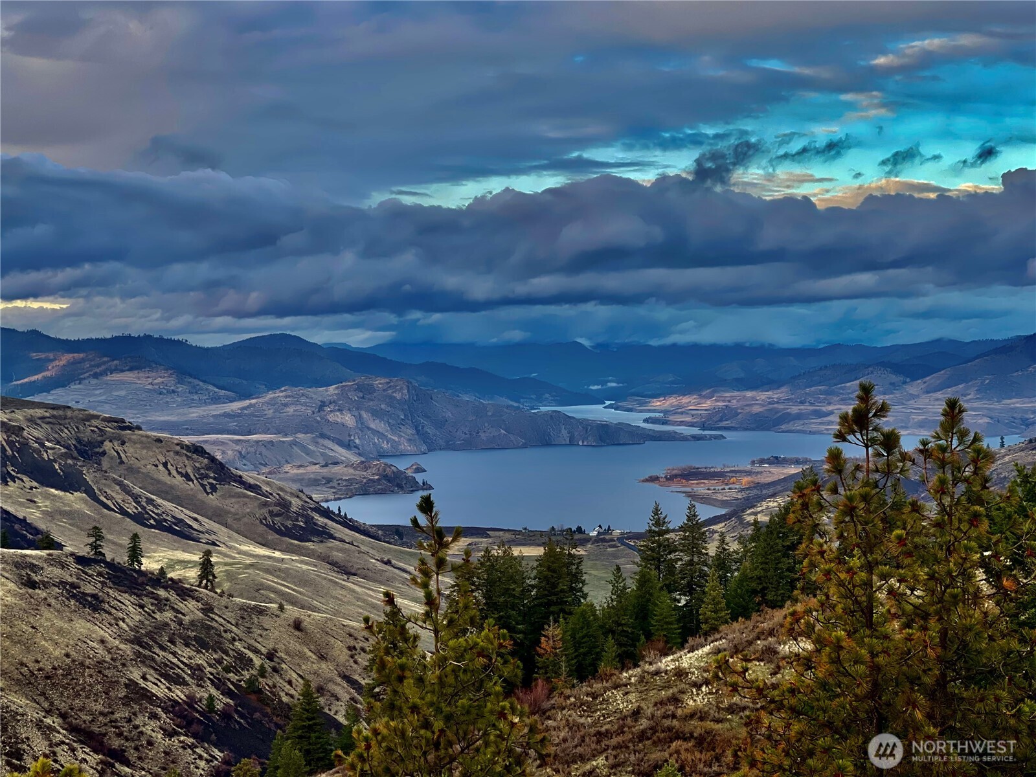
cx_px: 518
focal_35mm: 64
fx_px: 1915
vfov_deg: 22.9
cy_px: 388
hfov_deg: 30.3
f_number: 2.2
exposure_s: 1/121
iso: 25
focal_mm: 7.5
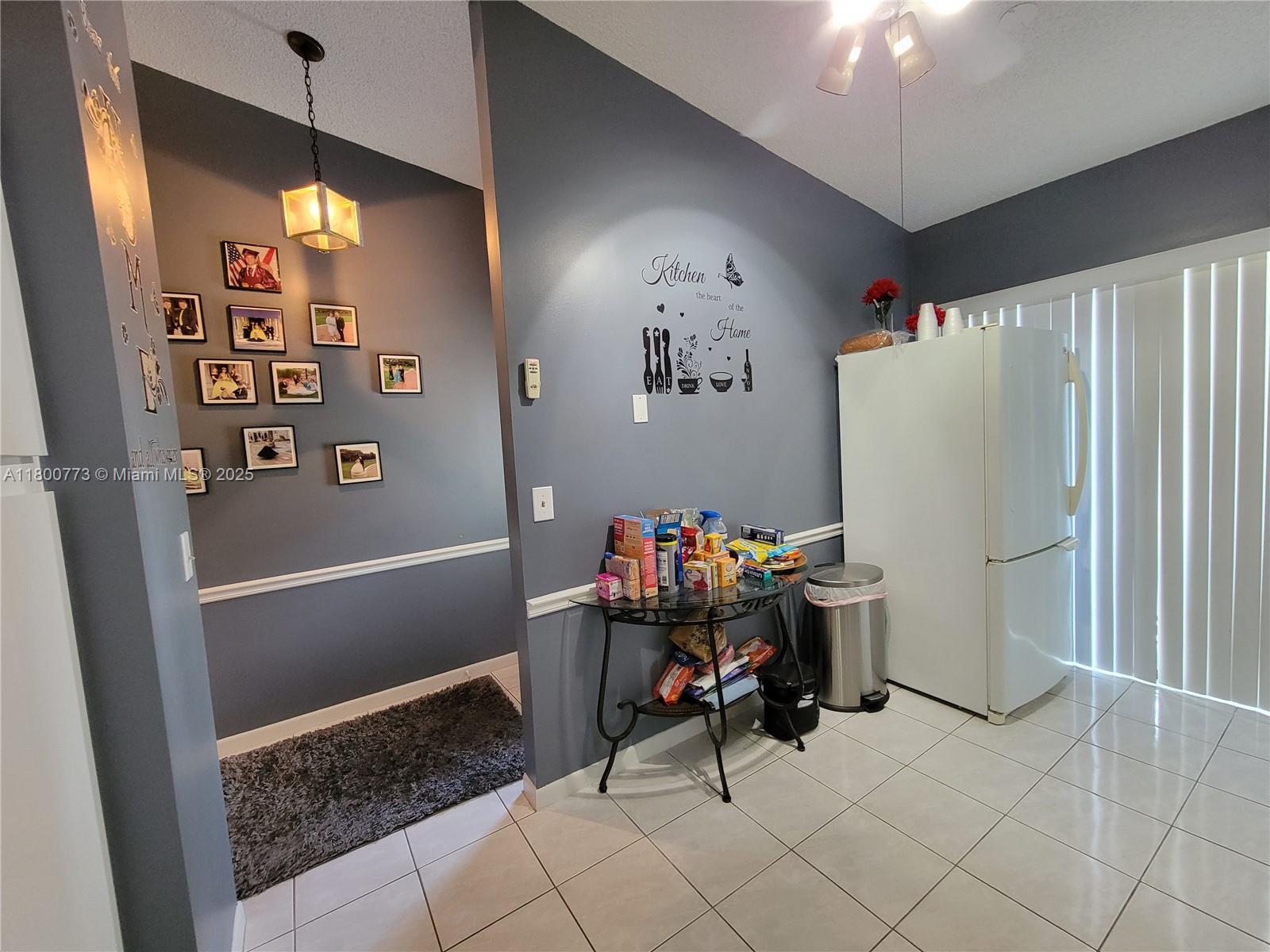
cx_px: 635
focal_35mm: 13
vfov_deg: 89.9
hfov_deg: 106.2
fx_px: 477
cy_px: 476
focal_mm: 2.2
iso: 500
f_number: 2.2
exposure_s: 1/30
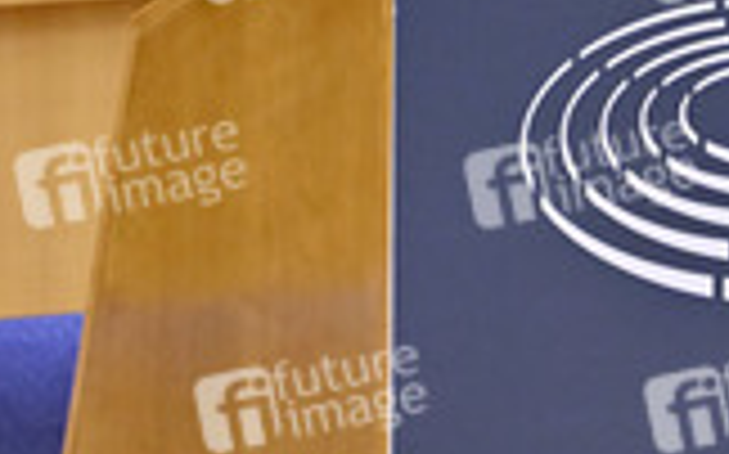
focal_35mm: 1251
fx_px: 24837
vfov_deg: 1.0
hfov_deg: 1.7
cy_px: -162
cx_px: 641
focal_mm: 440
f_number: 6
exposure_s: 1/400
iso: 5000
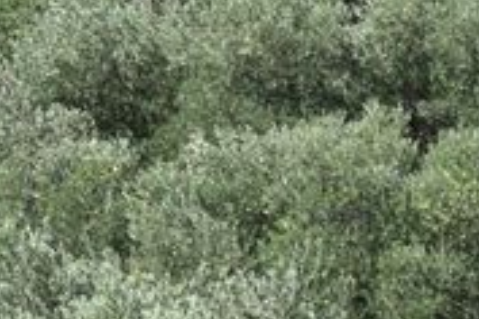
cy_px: -314
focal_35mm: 623
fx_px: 8289
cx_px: -298
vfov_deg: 2.2
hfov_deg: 3.3
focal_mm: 70
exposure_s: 1/640
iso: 200
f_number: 6.3
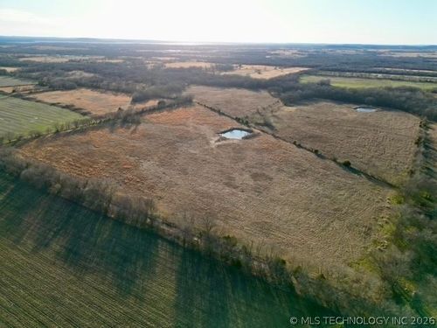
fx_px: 303
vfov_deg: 56.8
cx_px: 218
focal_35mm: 24
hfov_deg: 71.6
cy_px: 164
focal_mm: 6.72
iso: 140
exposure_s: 1/2000
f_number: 1.7
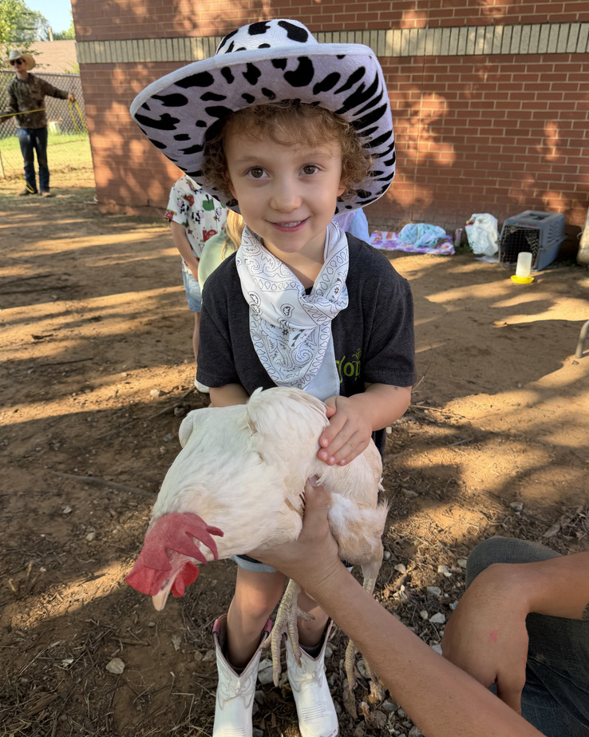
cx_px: 294
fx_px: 567
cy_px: 355
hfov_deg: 54.9
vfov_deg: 66.0
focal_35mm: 26
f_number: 1.78
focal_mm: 6.76
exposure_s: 1/370
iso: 80
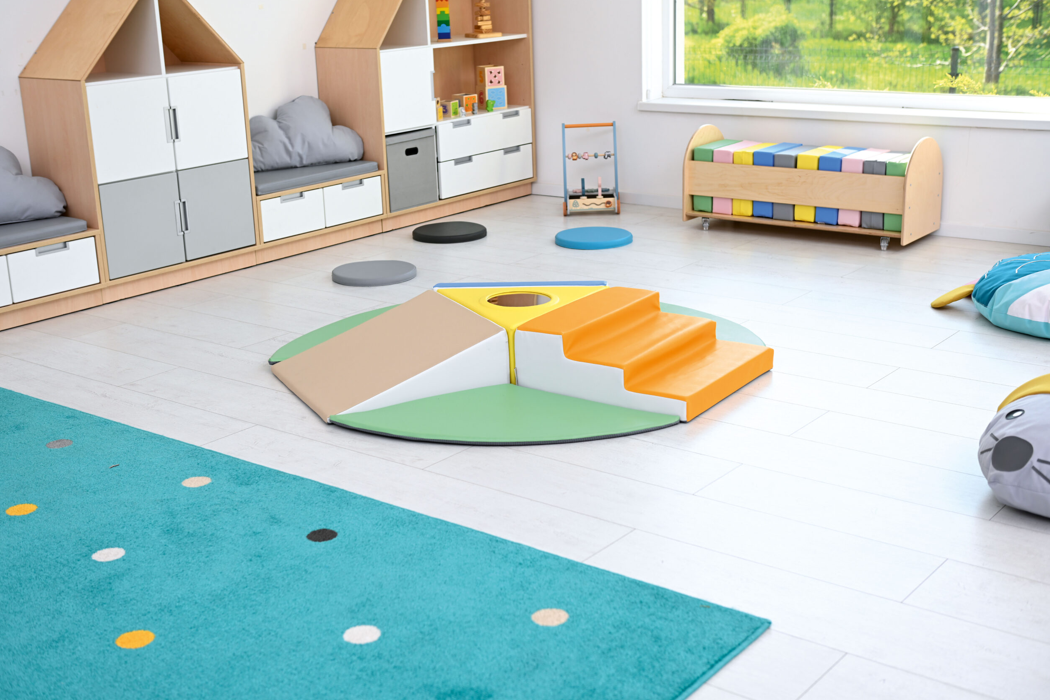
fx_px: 1342
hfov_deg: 42.7
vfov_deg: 29.3
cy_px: 349
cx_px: 516
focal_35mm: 46
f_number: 4
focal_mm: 45
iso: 64
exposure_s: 1/125
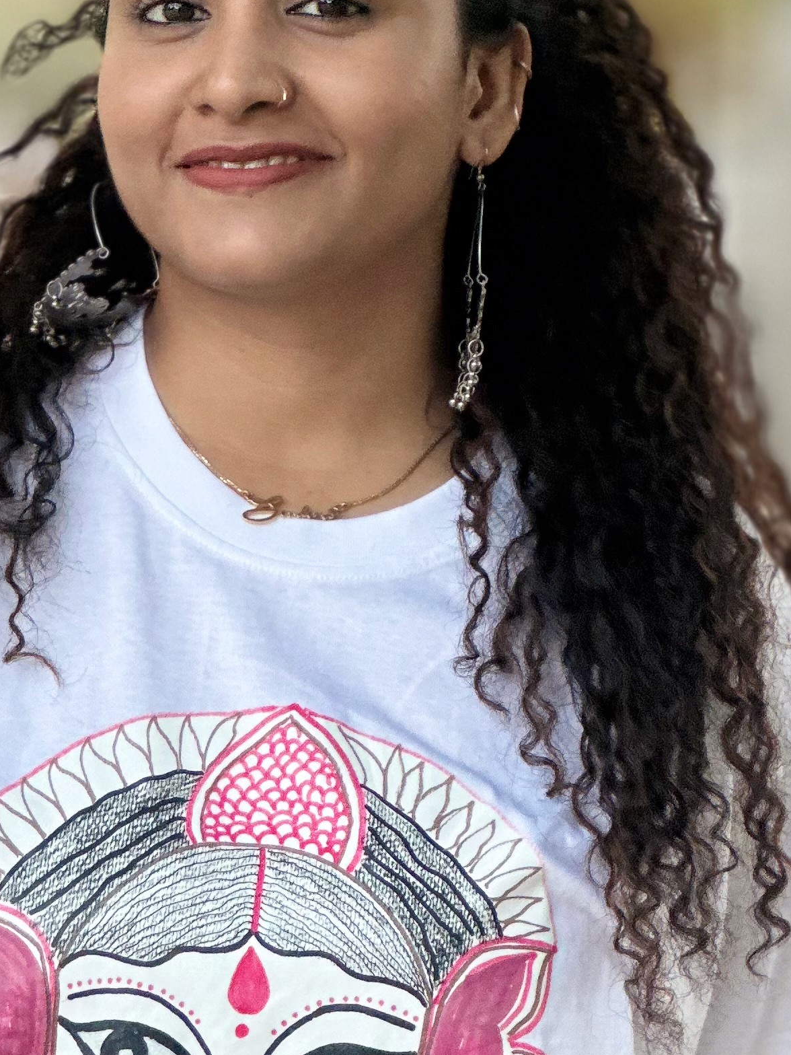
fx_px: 6033
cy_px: 761
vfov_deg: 10.0
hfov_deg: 7.5
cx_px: 423
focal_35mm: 198
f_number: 2.8
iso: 100
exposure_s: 1/120
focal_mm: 9
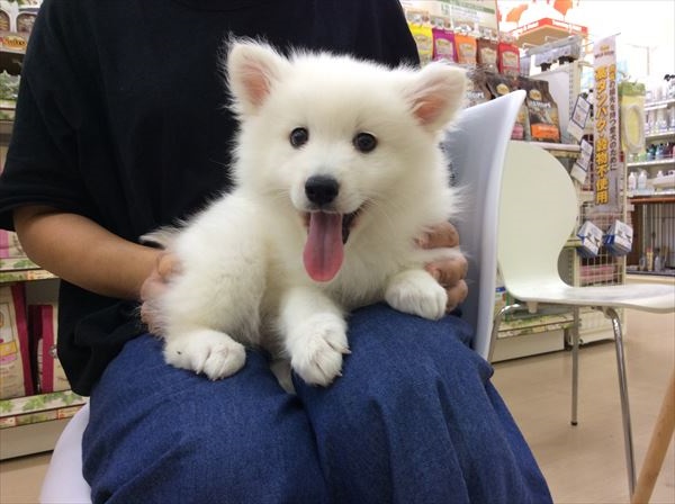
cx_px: 338
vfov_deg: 44.0
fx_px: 623
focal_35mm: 32
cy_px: 252
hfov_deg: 56.9
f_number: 2.4
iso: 40
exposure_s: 1/24
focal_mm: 3.3
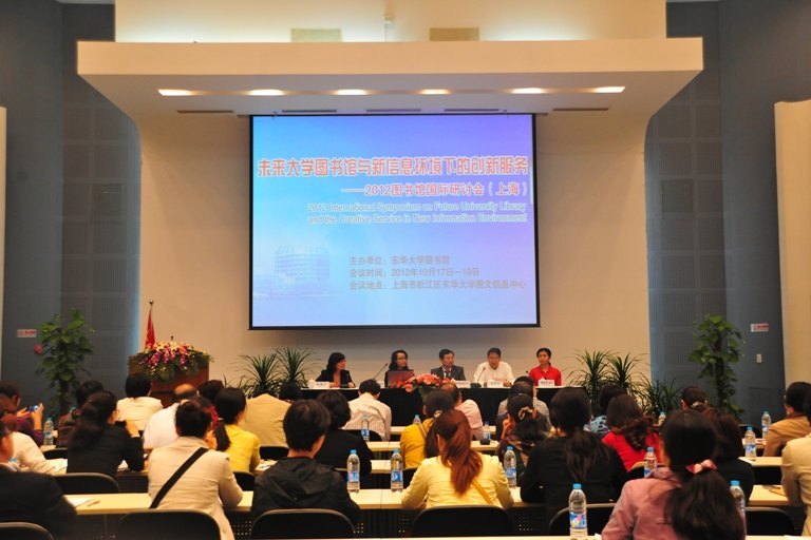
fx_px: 946
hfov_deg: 46.4
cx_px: 406
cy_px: 270
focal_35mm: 42
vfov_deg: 31.9
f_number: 5
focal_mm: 42
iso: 1600
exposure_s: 1/100
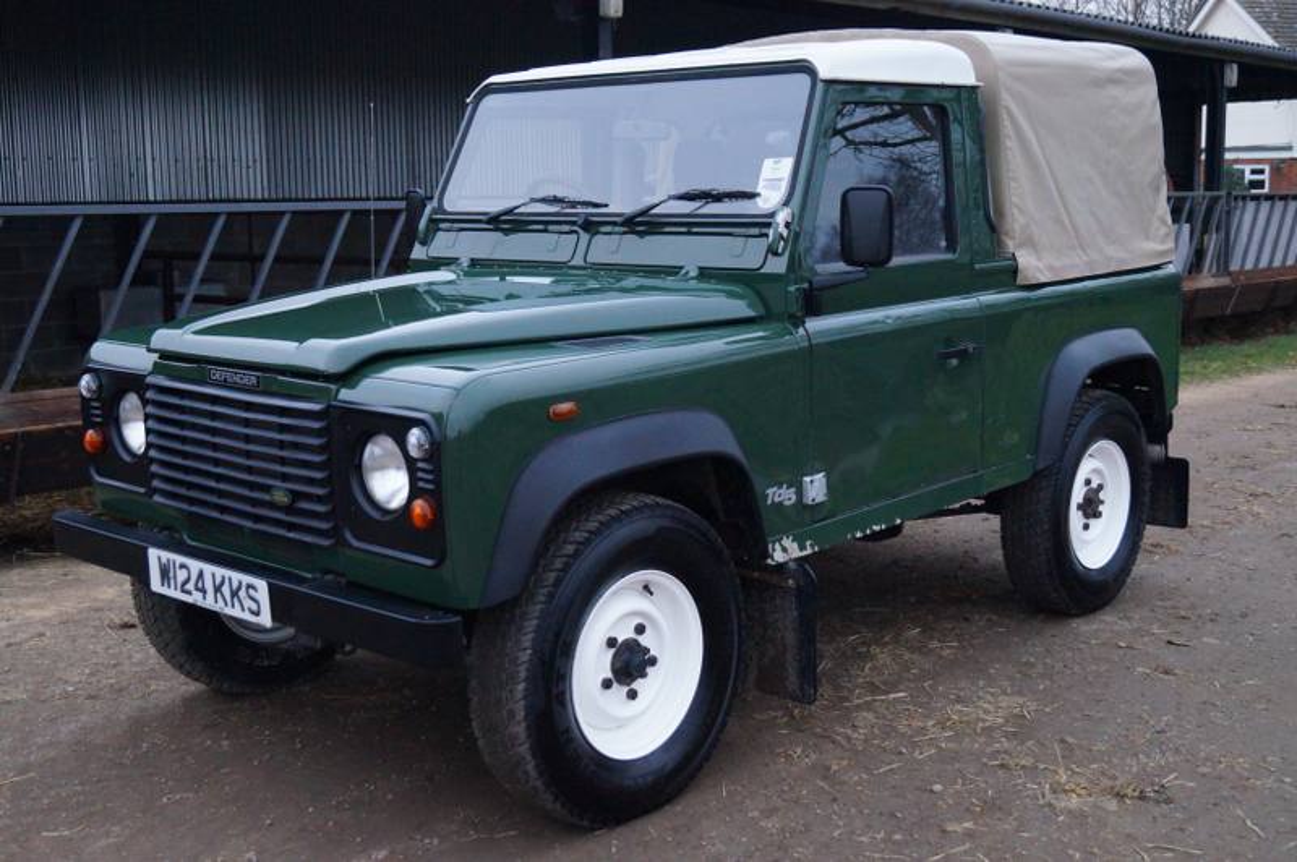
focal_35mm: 42
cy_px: 431
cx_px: 648
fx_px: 1512
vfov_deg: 31.8
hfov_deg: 46.4
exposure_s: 1/160
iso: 3200
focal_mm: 28
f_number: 4.5
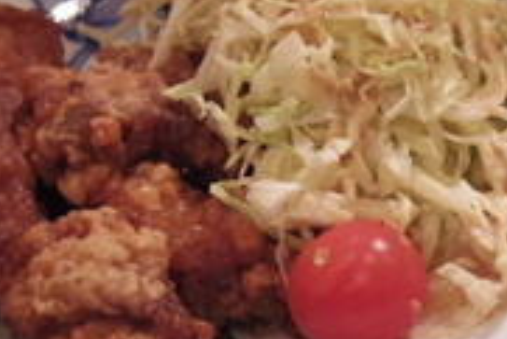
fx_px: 2283
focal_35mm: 162
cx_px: 594
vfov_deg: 8.4
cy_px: 395
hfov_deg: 12.4
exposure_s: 1/60
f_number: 1.9
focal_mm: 8.5
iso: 500
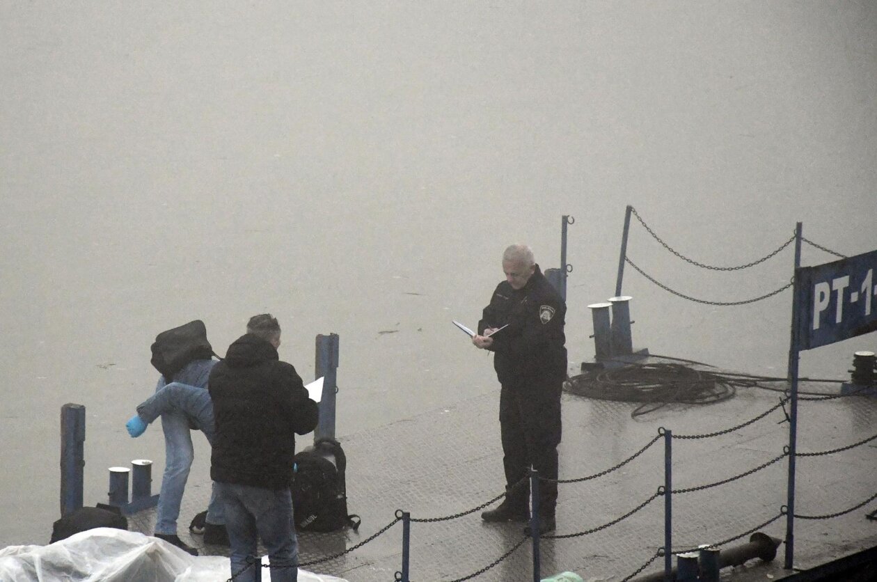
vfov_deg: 6.5
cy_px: 291
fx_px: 5108
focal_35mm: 210
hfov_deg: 9.8
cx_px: 438
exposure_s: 1/3200
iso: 3200
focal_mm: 140
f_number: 7.1
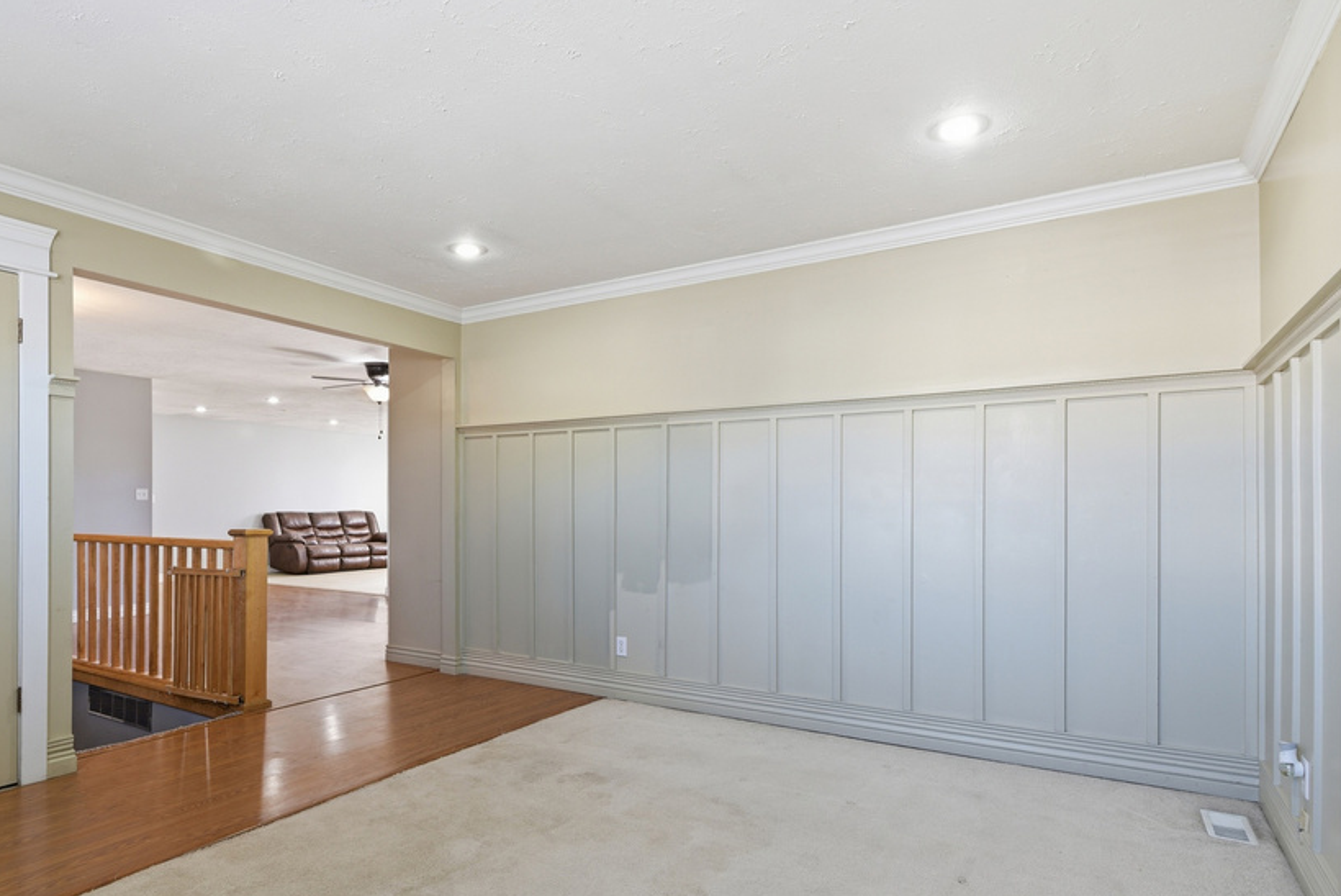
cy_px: 506
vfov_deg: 61.8
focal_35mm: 20
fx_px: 745
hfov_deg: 83.7
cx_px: 611
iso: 100
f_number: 10
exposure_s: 1/8
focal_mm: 16
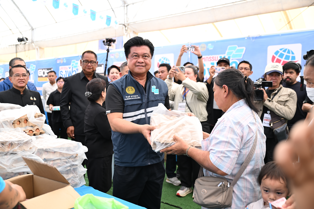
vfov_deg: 38.9
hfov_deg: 55.8
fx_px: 297
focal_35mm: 34
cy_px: 104
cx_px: 157
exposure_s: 1/250
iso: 500
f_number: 2.8
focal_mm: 34
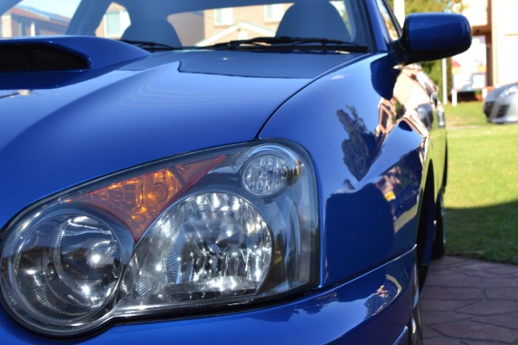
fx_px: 755
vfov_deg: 25.8
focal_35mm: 52
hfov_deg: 37.8
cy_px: 172
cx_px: 259
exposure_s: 1/60
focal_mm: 35
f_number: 8
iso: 100
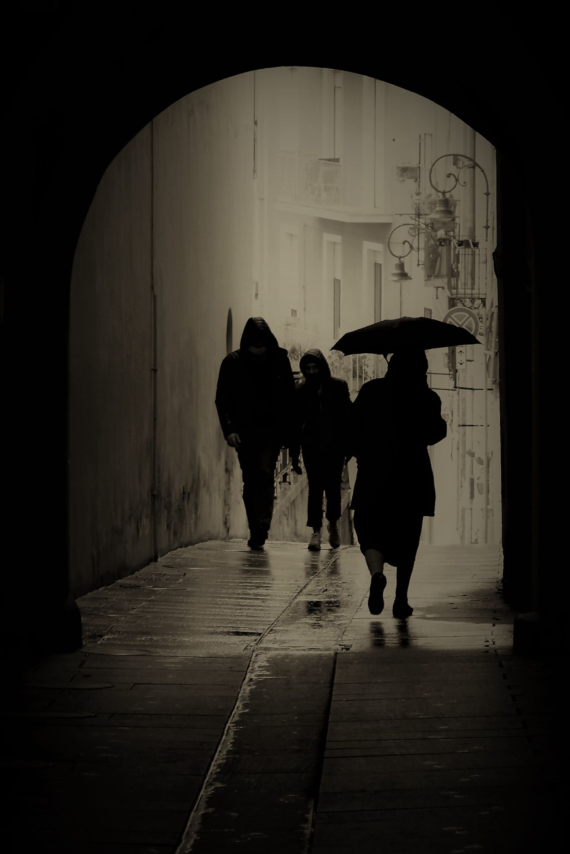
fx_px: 2137
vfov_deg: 22.6
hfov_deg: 15.2
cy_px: 427
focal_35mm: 90
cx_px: 285
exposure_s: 1/160
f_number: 5
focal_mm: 60
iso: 800
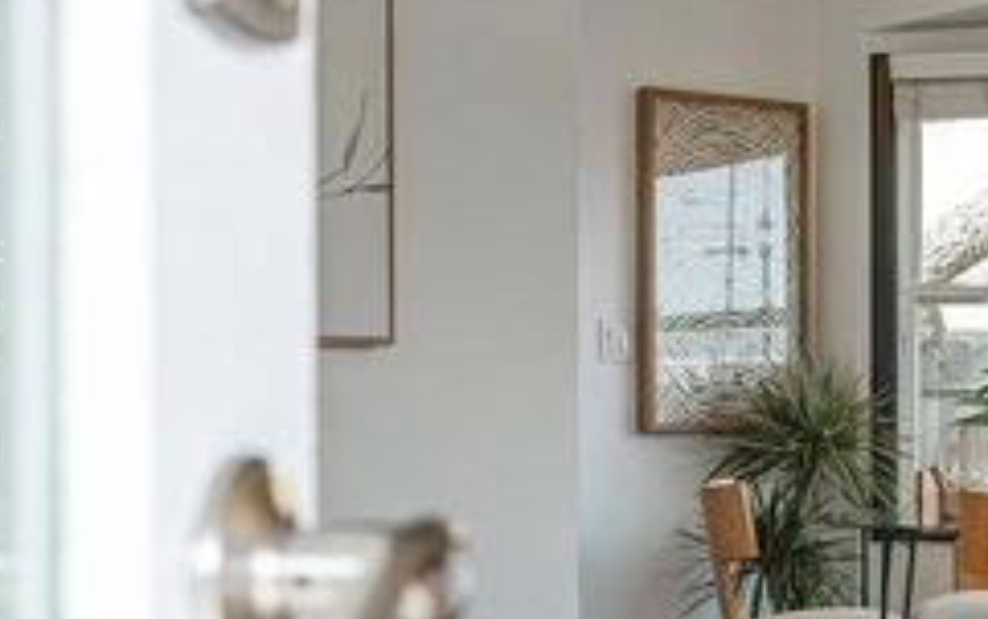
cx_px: 668
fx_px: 2048
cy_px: 391
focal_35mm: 76
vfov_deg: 17.2
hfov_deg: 26.9
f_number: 5.6
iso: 800
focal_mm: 36
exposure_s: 1/125
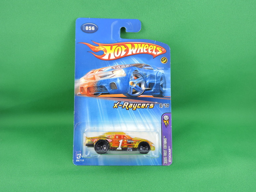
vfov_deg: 46.8
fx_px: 222
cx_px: 128
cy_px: 96
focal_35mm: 30
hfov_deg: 60.0
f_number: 3.5
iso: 140
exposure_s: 1/30
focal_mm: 5.4
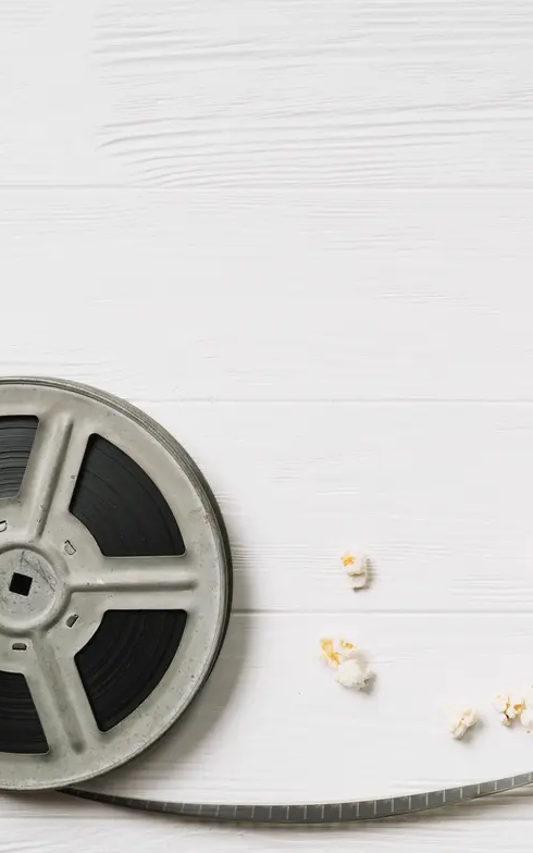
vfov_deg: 26.5
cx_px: 404
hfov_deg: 16.6
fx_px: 1813
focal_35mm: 78
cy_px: 434
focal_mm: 50
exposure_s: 1/160
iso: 100
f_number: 8
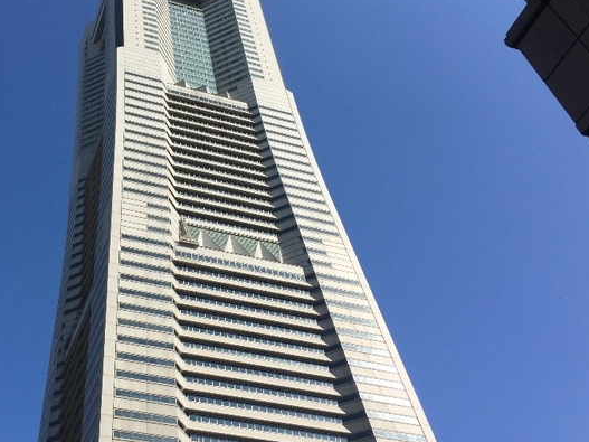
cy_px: 178
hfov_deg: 41.8
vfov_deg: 32.8
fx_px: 749
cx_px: 156
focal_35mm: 44
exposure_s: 1/2825
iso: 32
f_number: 2.2
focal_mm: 4.15
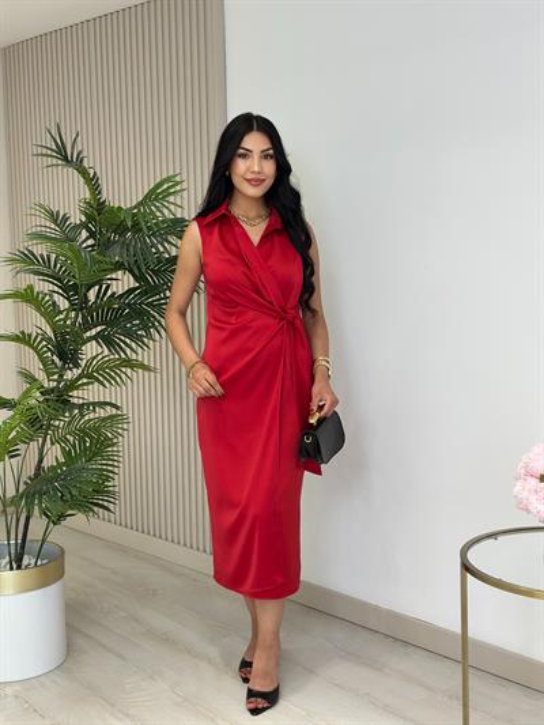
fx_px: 1005
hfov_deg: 30.3
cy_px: 362
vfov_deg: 39.6
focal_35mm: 48
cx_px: 272
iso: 80
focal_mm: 6.86
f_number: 1.78
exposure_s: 1/226
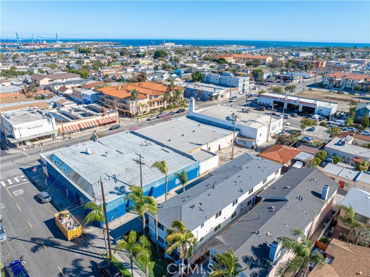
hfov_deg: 71.6
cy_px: 138
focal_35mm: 24
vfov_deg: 56.8
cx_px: 185
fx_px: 256
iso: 110
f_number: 2.8
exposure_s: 1/2000
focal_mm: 12.29
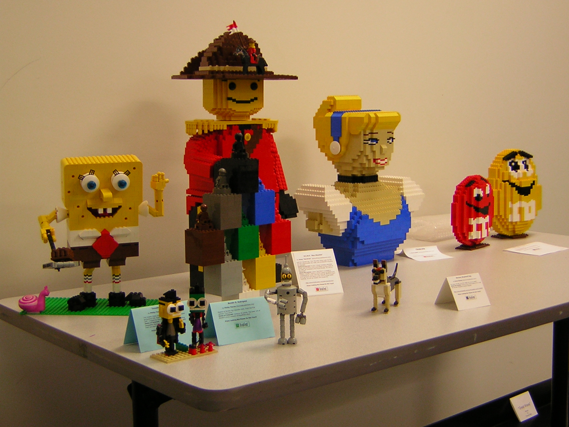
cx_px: 284
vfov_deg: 27.0
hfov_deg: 35.5
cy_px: 214
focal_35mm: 54
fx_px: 888
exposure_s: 1/5.7
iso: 50
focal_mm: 7.1
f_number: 3.2
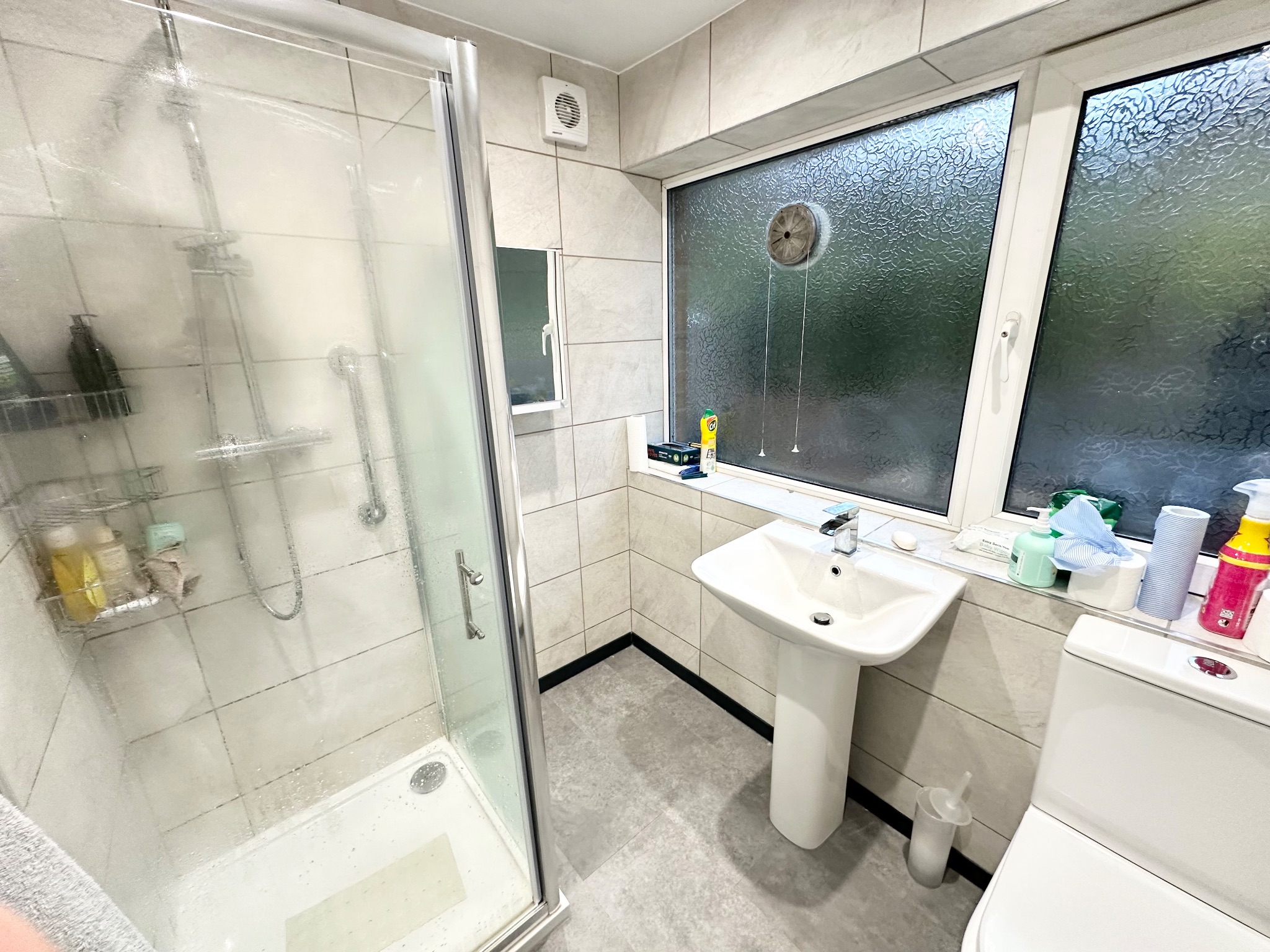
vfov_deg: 85.7
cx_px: 635
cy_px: 476
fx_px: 514
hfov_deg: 102.1
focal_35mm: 14
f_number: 2.2
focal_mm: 2.22
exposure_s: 1/100
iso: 200
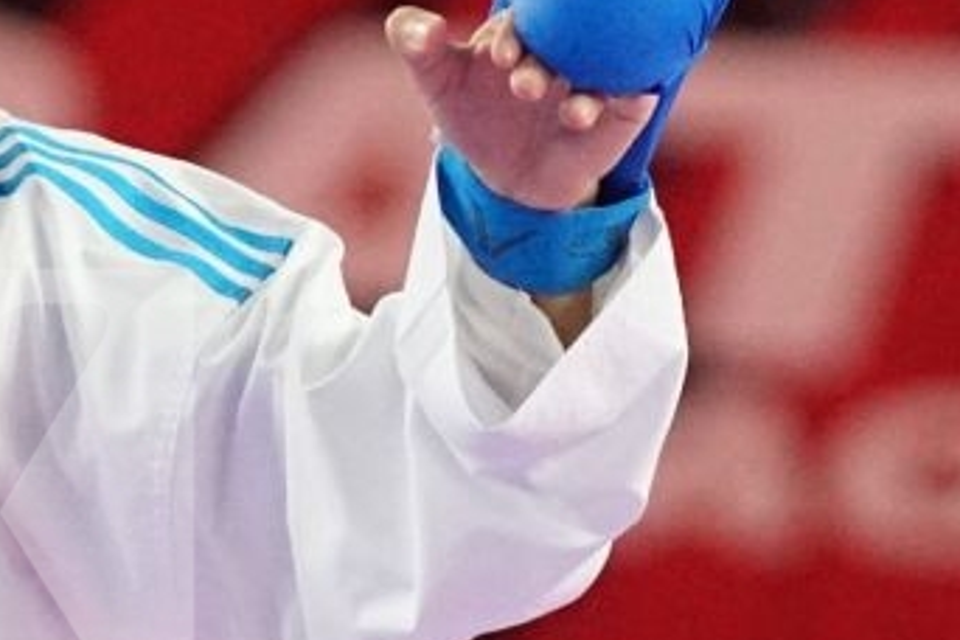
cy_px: 525
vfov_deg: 1.1
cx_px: 884
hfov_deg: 1.6
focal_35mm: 1263
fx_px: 33677
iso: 3200
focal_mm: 160
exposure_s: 1/1250
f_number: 2.8
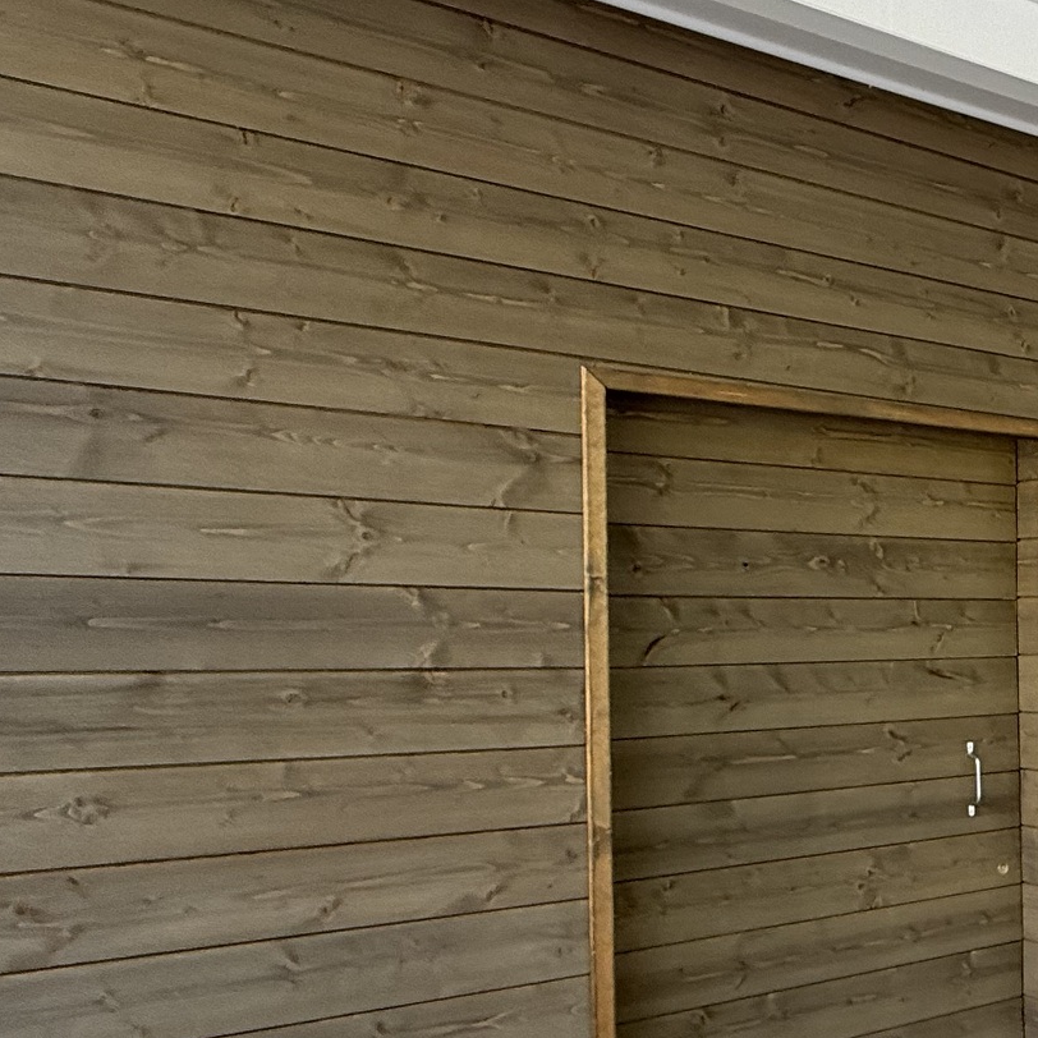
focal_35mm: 39
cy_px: 642
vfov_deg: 42.5
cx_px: 1489
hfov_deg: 29.5
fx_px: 1323
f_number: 2.2
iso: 50
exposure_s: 1/121
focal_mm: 2.22
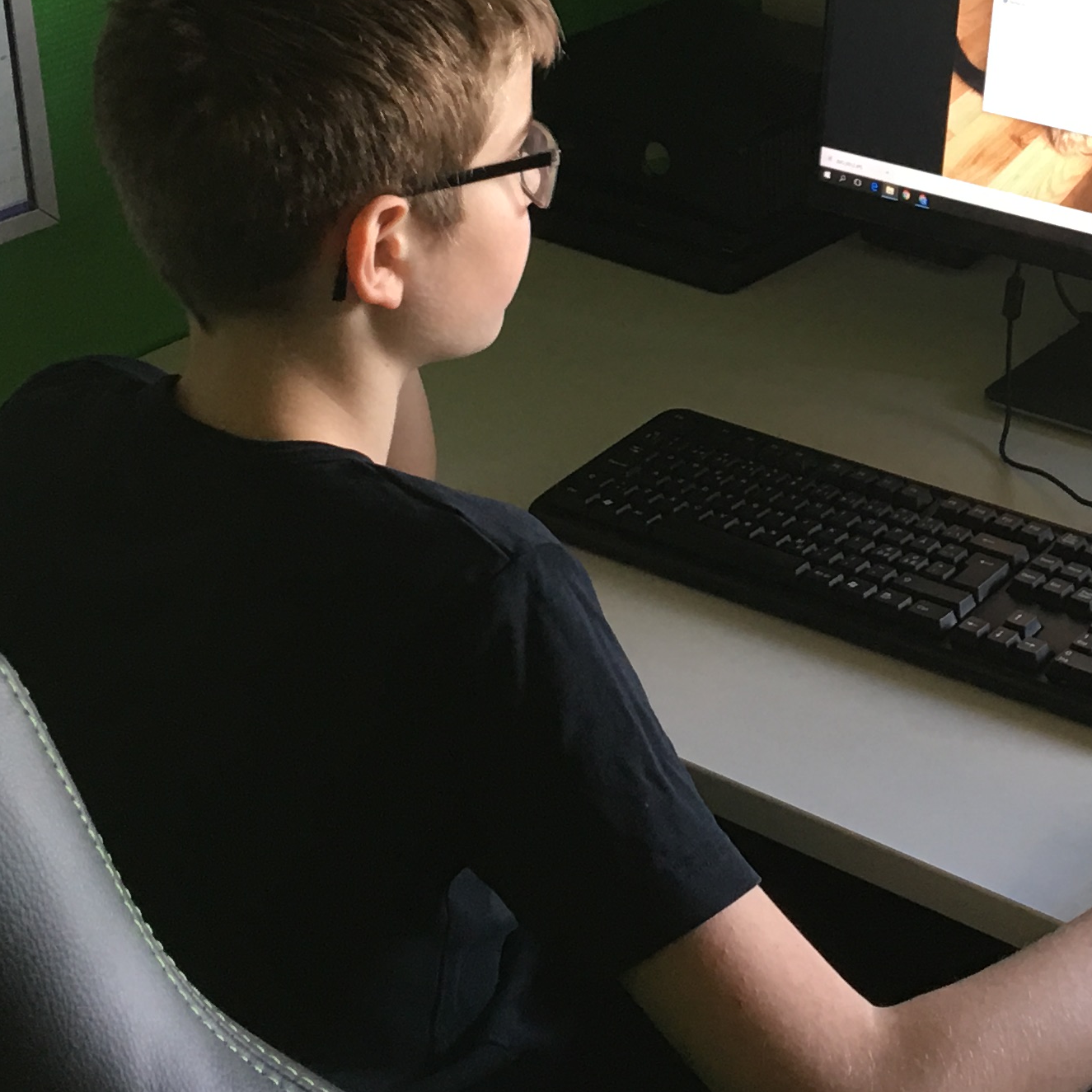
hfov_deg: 21.7
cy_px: 144
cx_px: 999
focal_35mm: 78
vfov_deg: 21.8
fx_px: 2784
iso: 40
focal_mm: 4.15
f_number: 2.2
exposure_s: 1/17
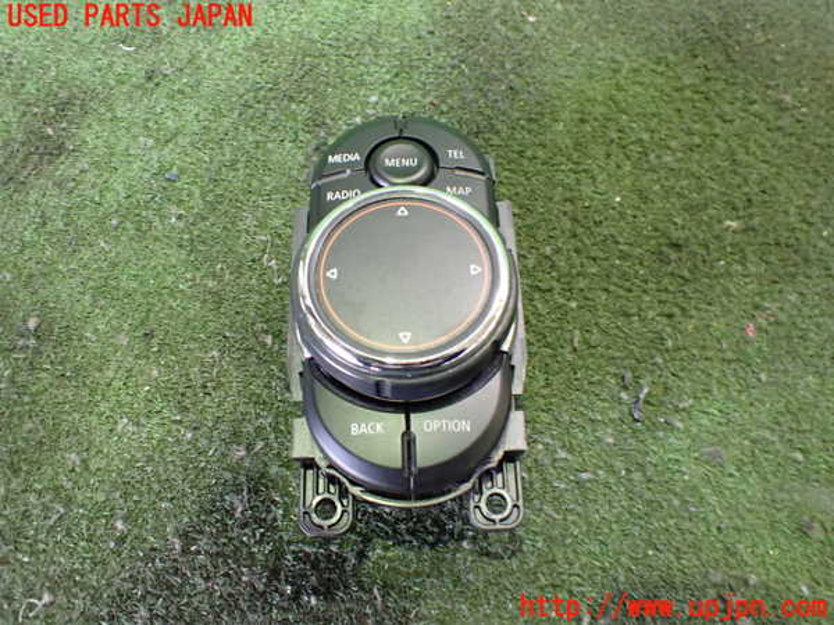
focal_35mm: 30
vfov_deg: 46.8
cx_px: 417
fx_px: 723
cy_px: 312
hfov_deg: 60.0
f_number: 2.3
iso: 800
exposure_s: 1/30
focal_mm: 5.4
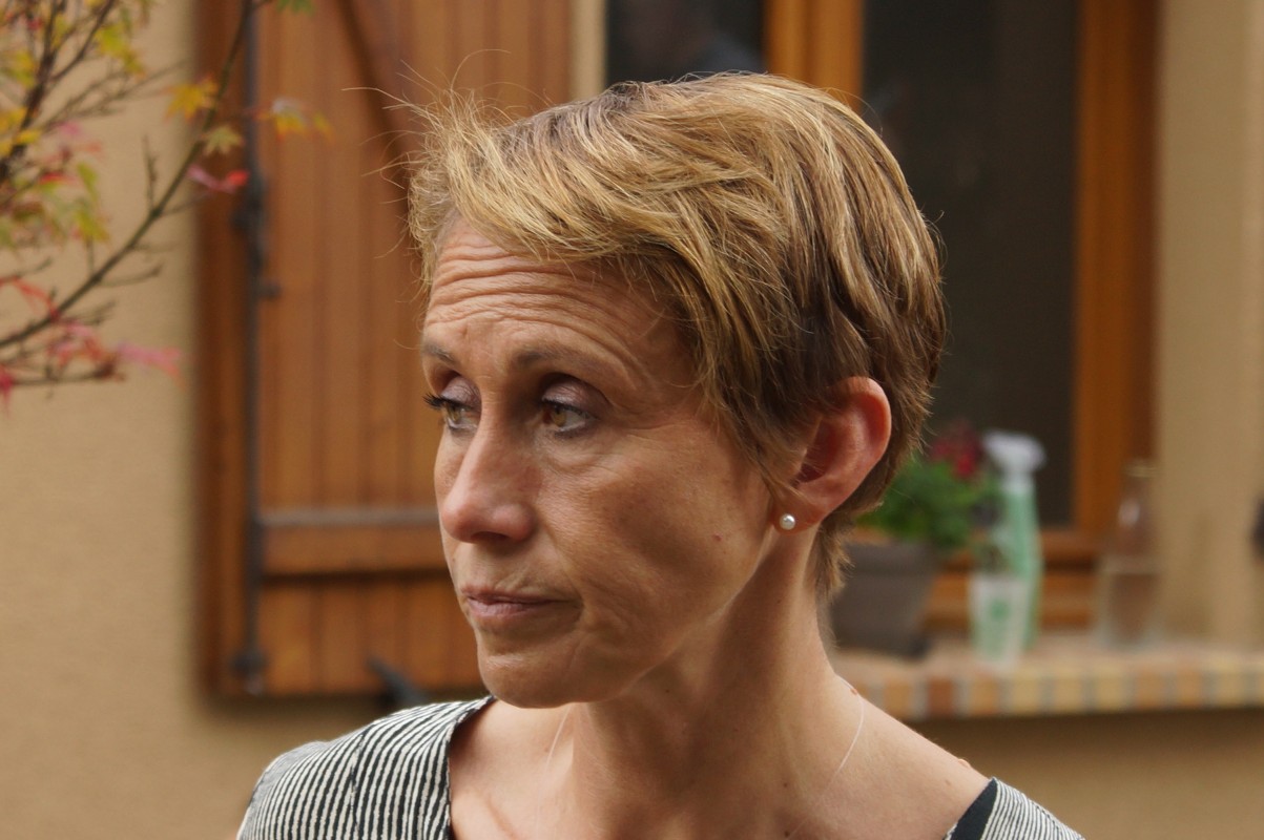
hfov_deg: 11.4
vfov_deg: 7.6
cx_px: 632
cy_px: 420
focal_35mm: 180
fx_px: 6315
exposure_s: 1/160
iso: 200
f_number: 5.6
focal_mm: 60
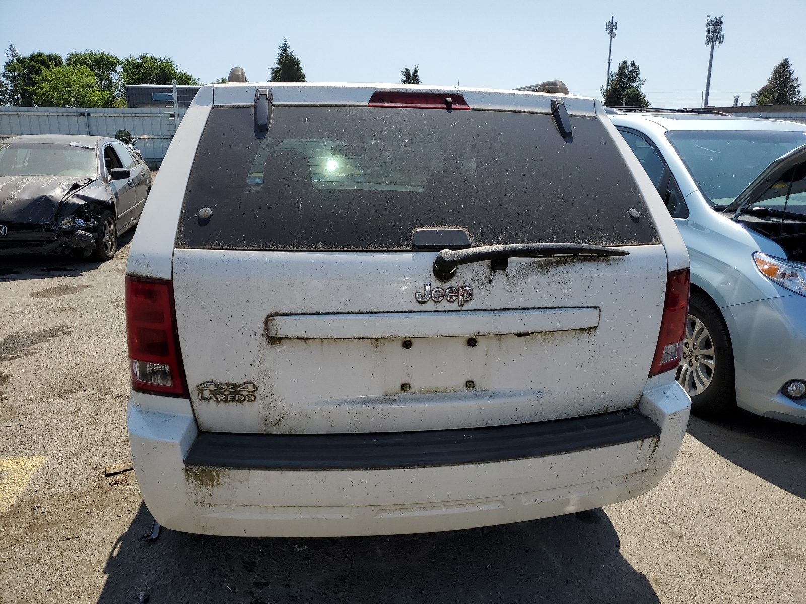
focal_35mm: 26
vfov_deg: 53.1
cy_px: 302
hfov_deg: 67.3
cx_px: 403
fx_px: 605
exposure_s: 1/3333
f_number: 1.5
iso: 50
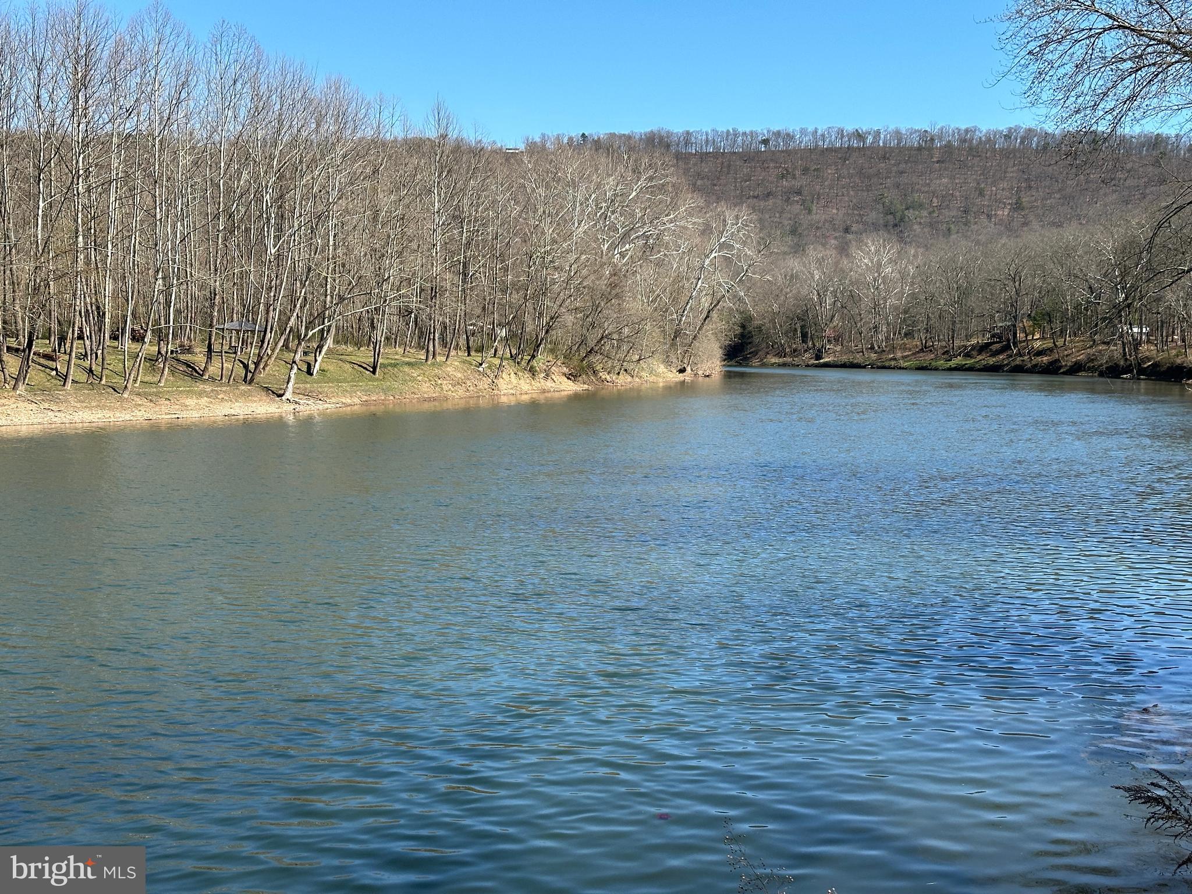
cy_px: 447
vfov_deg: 30.3
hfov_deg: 39.7
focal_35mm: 48
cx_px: 596
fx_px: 1653
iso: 64
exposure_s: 1/2410
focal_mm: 6.86
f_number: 1.78
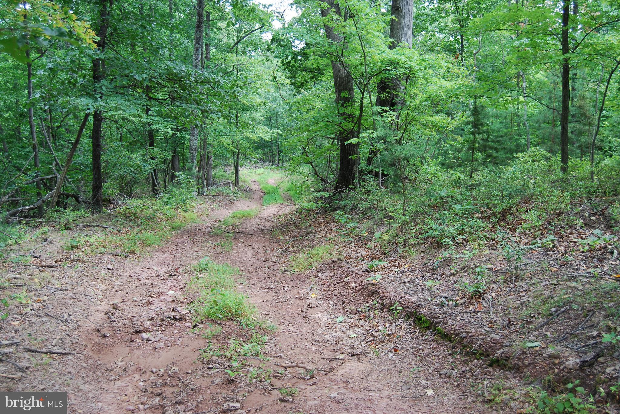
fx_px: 672
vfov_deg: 34.3
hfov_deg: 49.5
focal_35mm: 39
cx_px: 310
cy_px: 207
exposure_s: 1/60
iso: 200
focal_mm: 26
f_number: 5
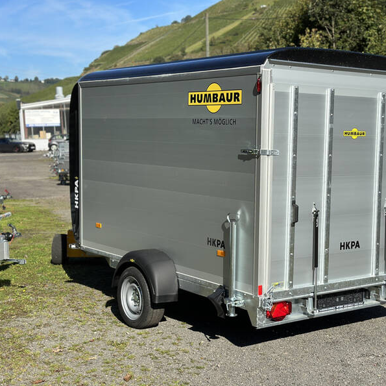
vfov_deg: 30.0
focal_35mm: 57
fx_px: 719
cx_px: 241
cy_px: 194
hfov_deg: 29.9
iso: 80
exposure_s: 1/5263
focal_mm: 6.86
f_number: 1.78
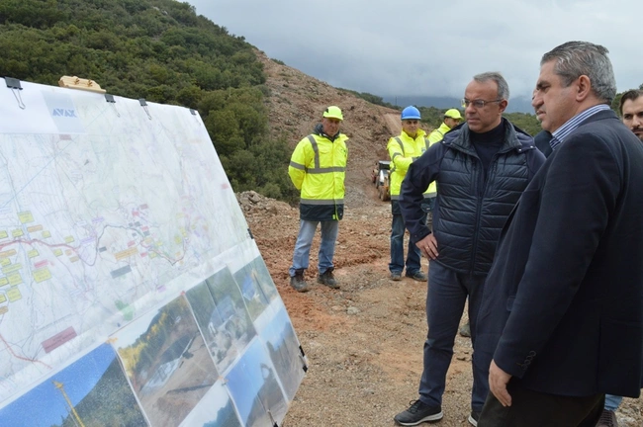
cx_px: 322
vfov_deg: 41.6
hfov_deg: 59.5
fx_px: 562
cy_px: 214
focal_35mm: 32
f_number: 10
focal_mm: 21
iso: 800
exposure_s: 1/250
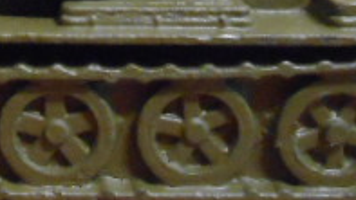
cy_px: -23
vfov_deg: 12.9
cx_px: -18
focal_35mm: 92
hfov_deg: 22.1
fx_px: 869
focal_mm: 4.6
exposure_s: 1/8
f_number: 3.5
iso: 800
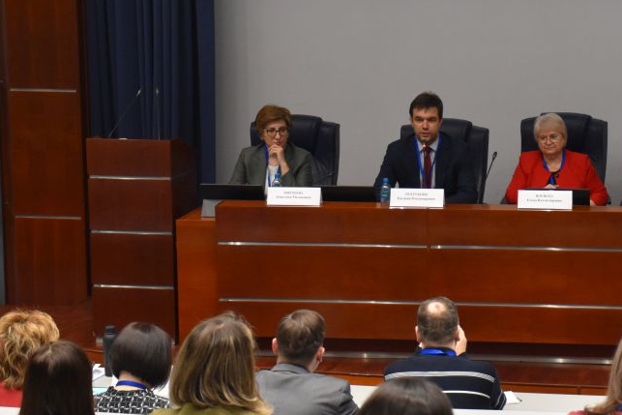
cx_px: 505
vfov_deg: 14.0
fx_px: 1692
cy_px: 129
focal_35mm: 98
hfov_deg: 20.6
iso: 1800
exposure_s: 1/125
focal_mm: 35
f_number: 4.2
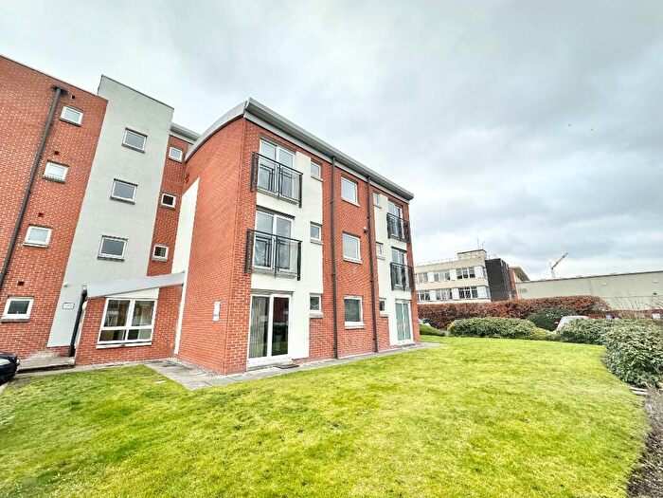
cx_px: 332
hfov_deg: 102.1
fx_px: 268
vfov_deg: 85.7
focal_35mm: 14
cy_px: 249
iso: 40
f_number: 2.2
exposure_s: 1/636
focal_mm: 2.22
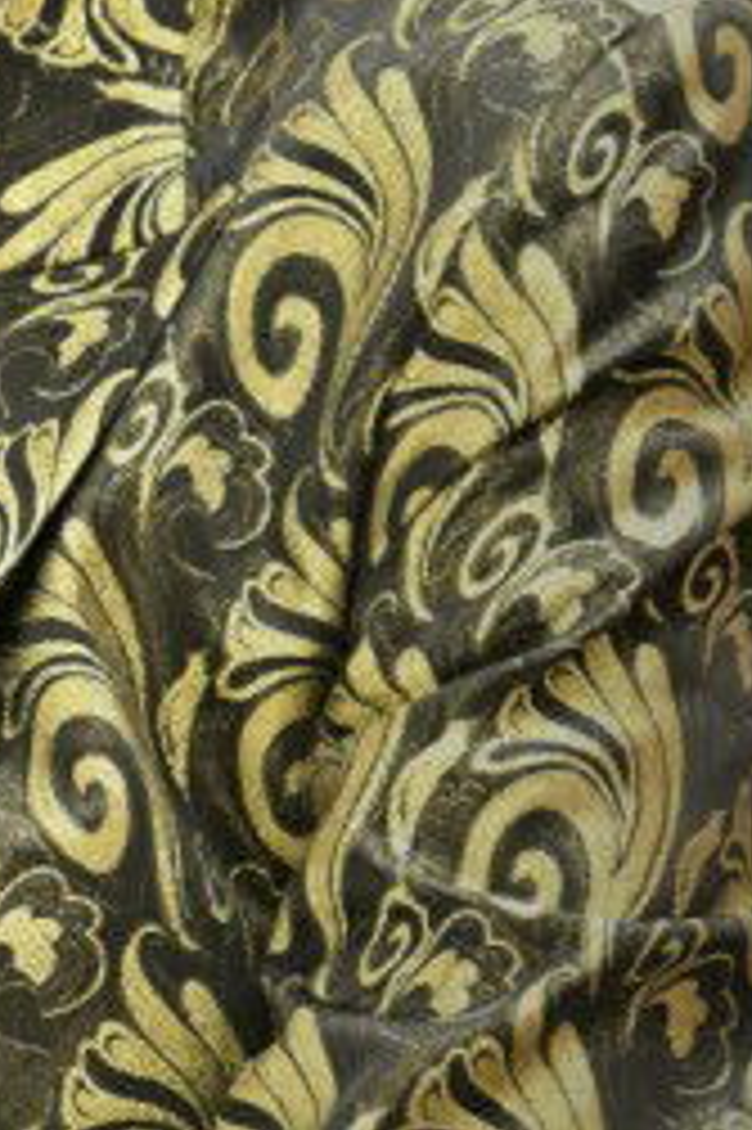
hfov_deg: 1.8
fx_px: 23688
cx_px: -471
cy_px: 198
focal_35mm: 755
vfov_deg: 2.7
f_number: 2.8
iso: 400
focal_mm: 185
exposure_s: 1/320
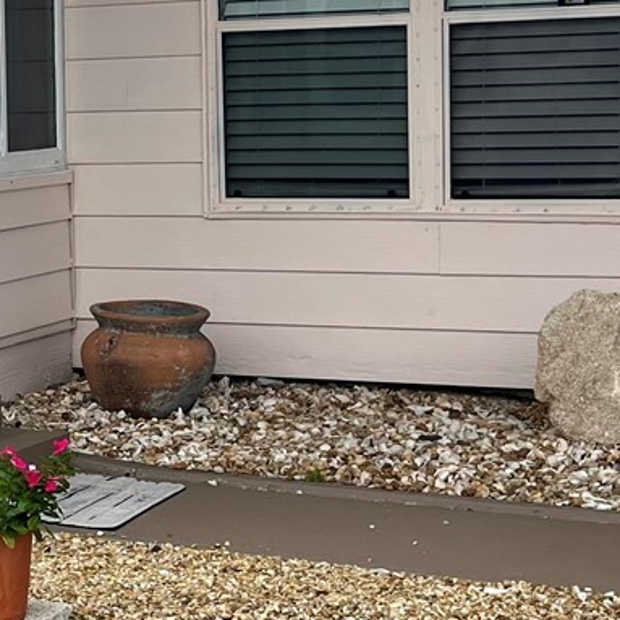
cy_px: 282
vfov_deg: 18.1
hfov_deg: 17.6
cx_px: -29
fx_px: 1945
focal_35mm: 96
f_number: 1.6
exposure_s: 1/1175
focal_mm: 5.1
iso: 50
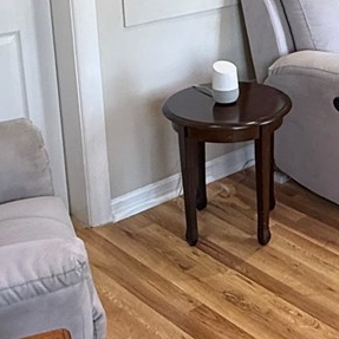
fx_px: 764
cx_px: 347
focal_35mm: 69
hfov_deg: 23.8
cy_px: 50
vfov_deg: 24.4
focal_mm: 2.22
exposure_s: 1/120
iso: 200
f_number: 2.2
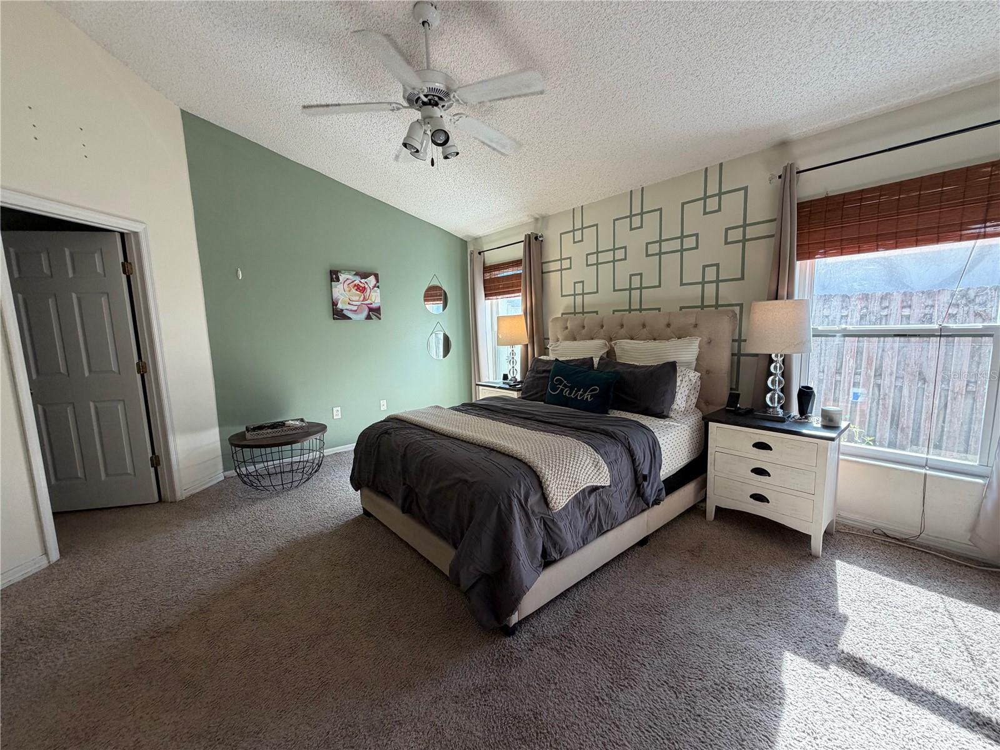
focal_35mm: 14
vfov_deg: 85.7
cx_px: 500
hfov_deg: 102.1
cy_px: 375
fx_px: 404
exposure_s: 1/120
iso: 160
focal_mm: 2.22
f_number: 2.2
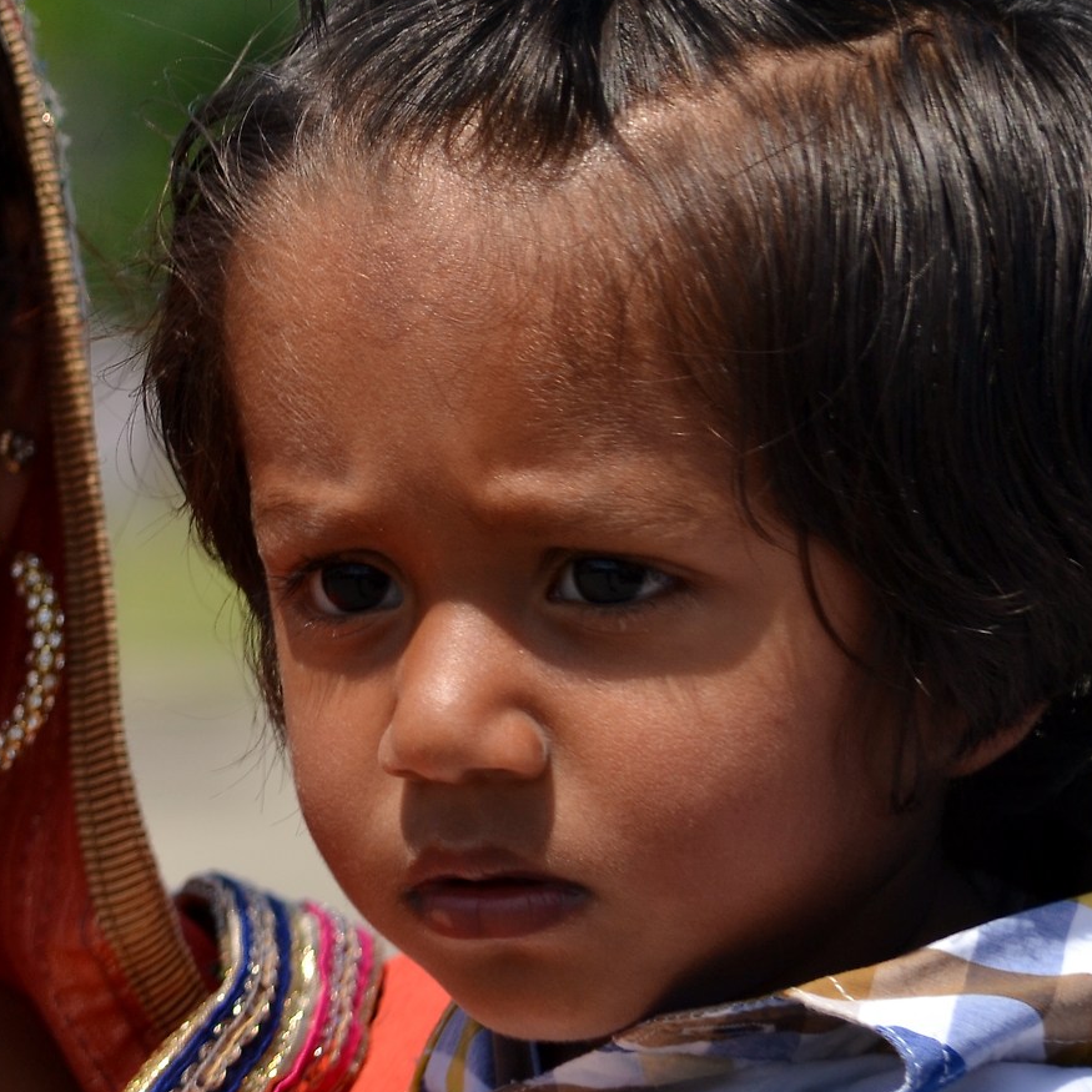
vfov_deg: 4.0
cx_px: -35
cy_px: 341
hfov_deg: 4.0
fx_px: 15603
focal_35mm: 437
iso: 100
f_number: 4.8
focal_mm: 125
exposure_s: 1/800
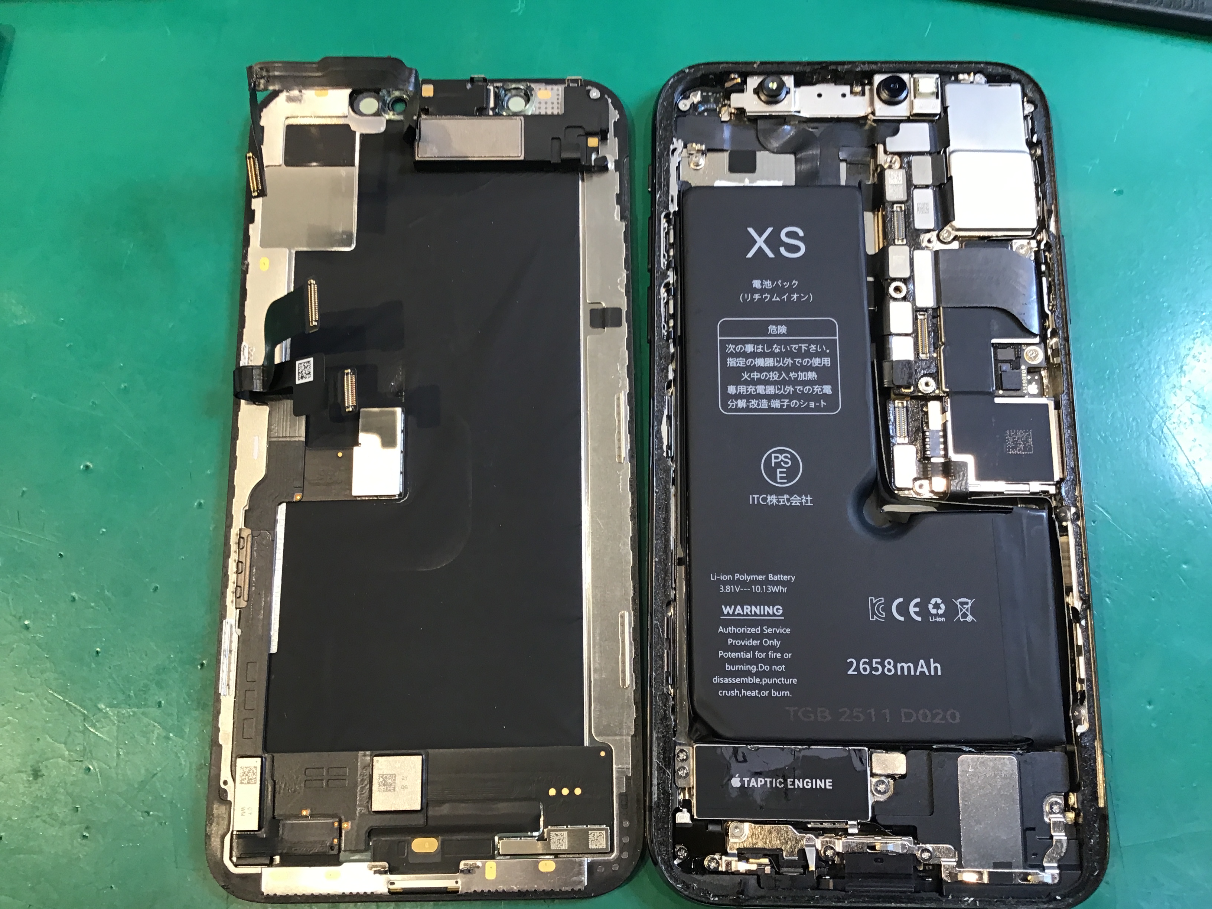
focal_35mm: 31
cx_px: 606
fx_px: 1085
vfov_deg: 45.4
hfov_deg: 58.4
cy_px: 454
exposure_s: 1/30
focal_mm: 3.3
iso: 50
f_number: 2.4
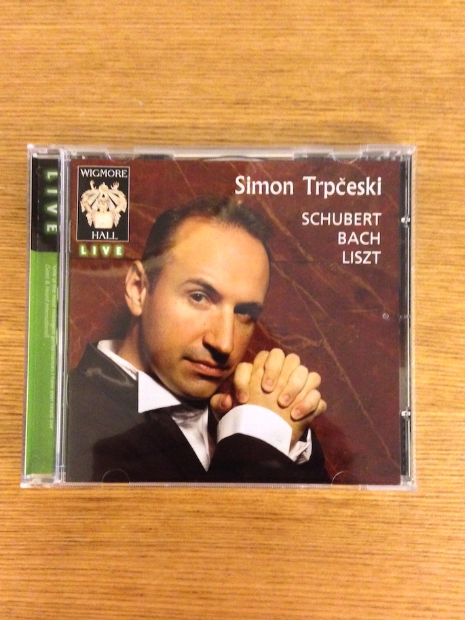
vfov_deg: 50.1
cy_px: 323
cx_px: 235
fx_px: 663
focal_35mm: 37
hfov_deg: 38.7
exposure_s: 1/15
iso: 800
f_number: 2.4
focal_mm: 4.12
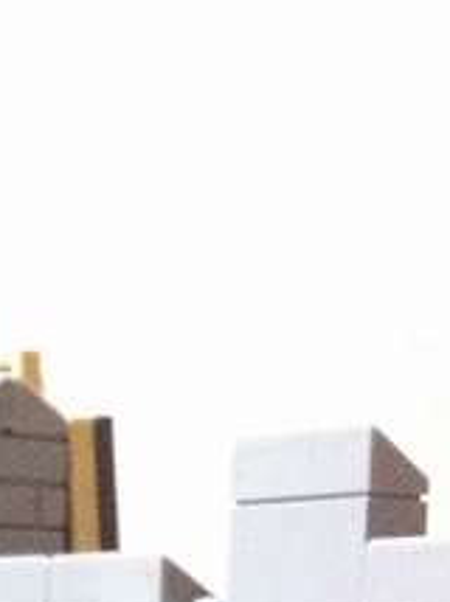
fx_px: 2275
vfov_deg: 13.6
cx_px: -184
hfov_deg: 10.9
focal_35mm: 131
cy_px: 1072
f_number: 2.8
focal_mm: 3.85
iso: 500
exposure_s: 1/15
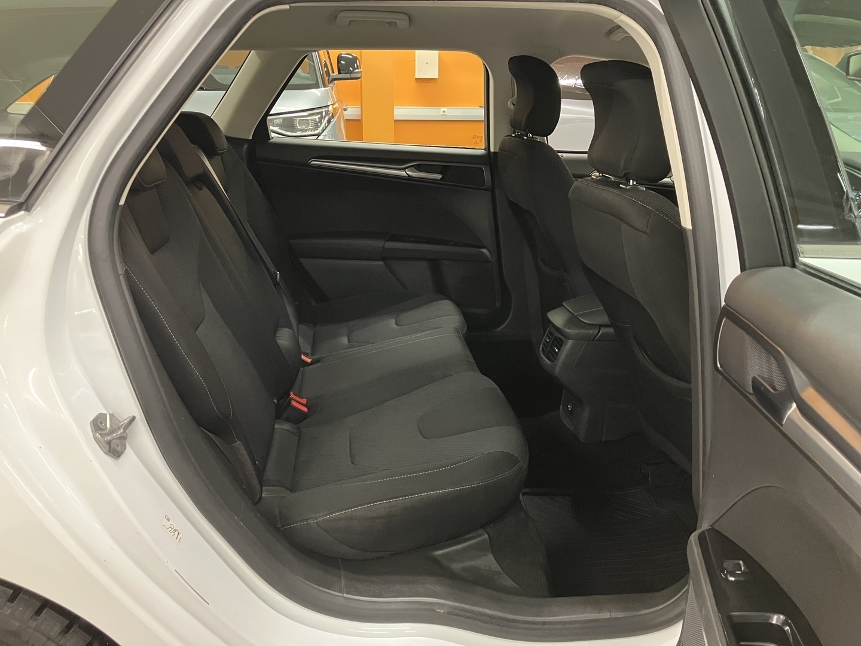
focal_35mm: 28
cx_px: 430
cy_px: 323
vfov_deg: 49.7
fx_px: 696
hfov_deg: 63.4
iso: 500
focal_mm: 3.99
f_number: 1.8
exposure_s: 1/25
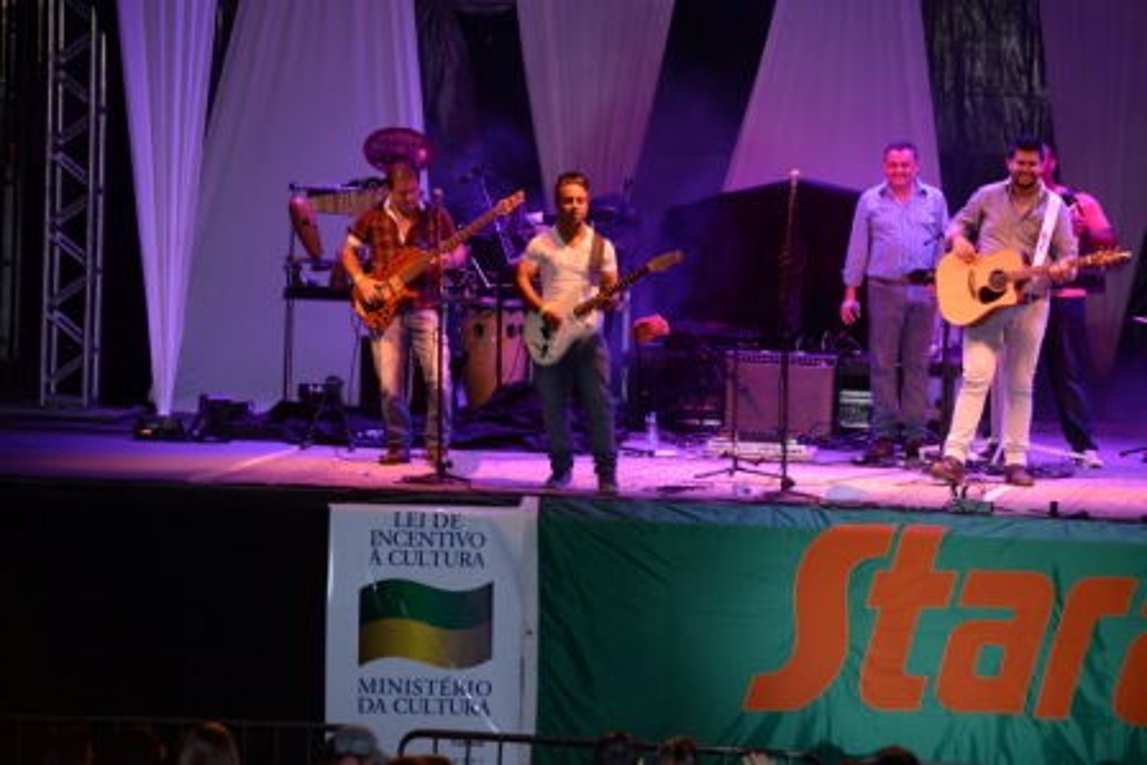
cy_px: 382
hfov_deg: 10.3
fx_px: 6374
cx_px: 574
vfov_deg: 6.9
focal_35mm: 200
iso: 1250
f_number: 5.6
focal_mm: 200
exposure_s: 1/125
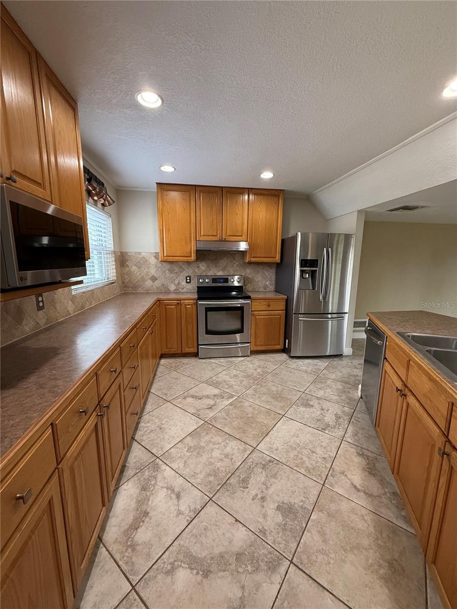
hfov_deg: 85.7
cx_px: 228
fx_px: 246
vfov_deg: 102.1
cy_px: 304
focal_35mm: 14
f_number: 2.2
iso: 500
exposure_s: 1/120
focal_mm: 2.22
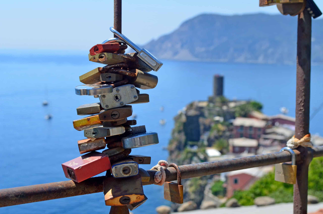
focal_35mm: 66
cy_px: 107
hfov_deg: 30.6
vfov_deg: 20.5
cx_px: 162
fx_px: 591
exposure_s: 1/250
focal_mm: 44
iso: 360
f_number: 10
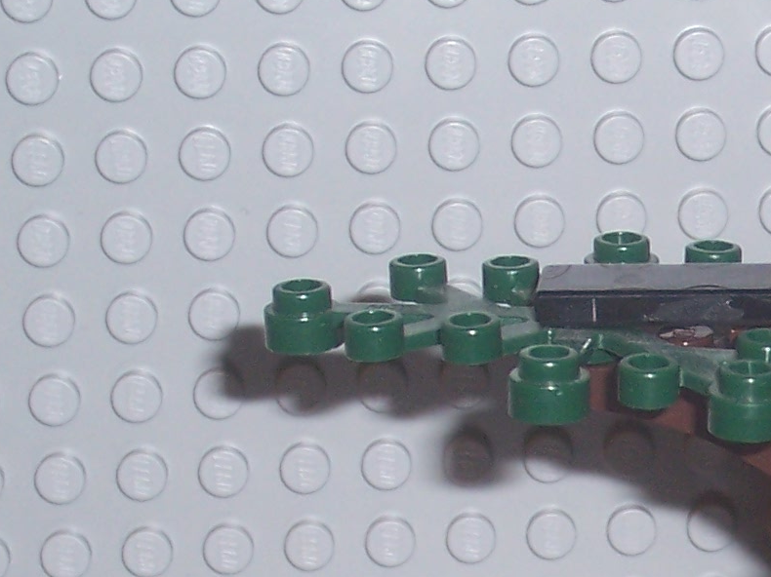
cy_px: 610
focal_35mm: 214
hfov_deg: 9.1
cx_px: 1075
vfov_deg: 6.9
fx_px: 4765
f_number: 4
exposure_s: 1/90
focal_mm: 10.8
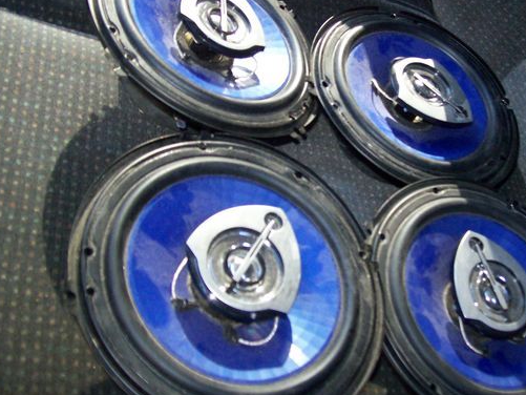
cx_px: 323
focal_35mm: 46
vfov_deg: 31.5
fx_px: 699
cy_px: 173
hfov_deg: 41.0
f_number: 2.7
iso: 200
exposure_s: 1/64
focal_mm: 6
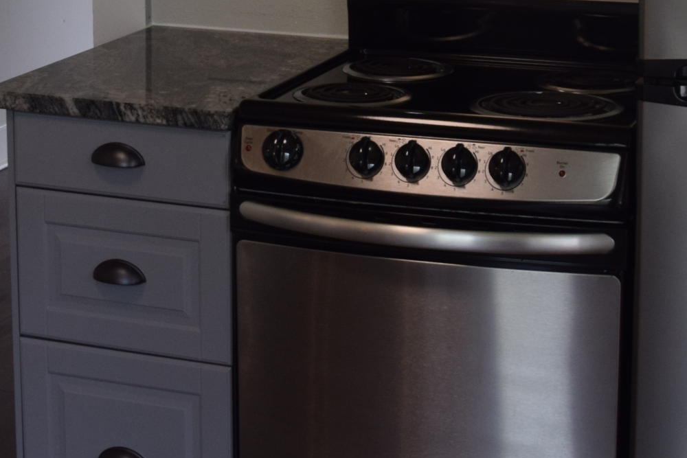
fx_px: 1718
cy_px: -61
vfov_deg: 14.8
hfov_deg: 22.6
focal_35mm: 90
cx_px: 316
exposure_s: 1/125
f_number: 5.6
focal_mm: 20
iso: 400
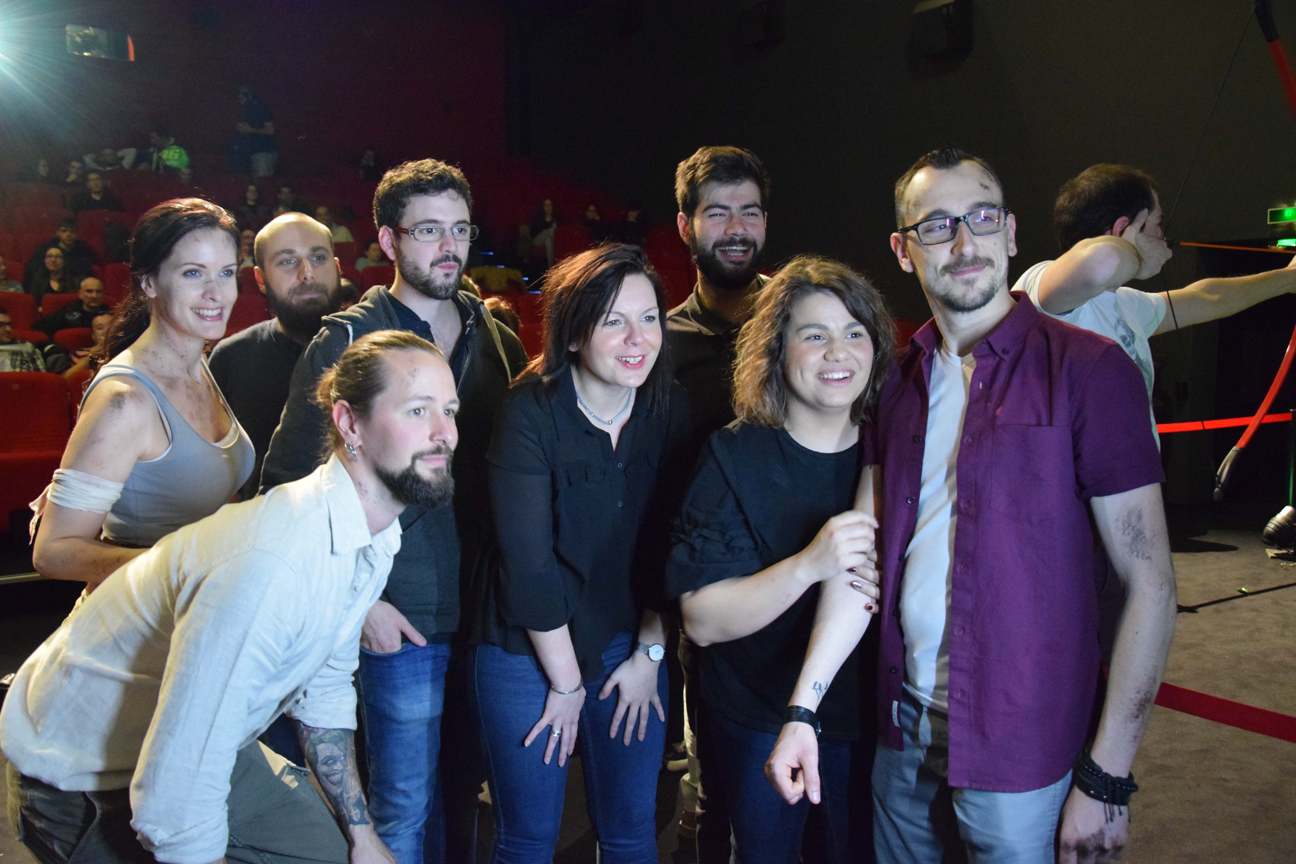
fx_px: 1134
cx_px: 648
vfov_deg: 41.7
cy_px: 432
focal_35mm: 32
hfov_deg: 59.5
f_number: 3.8
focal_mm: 21
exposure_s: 1/60
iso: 6400
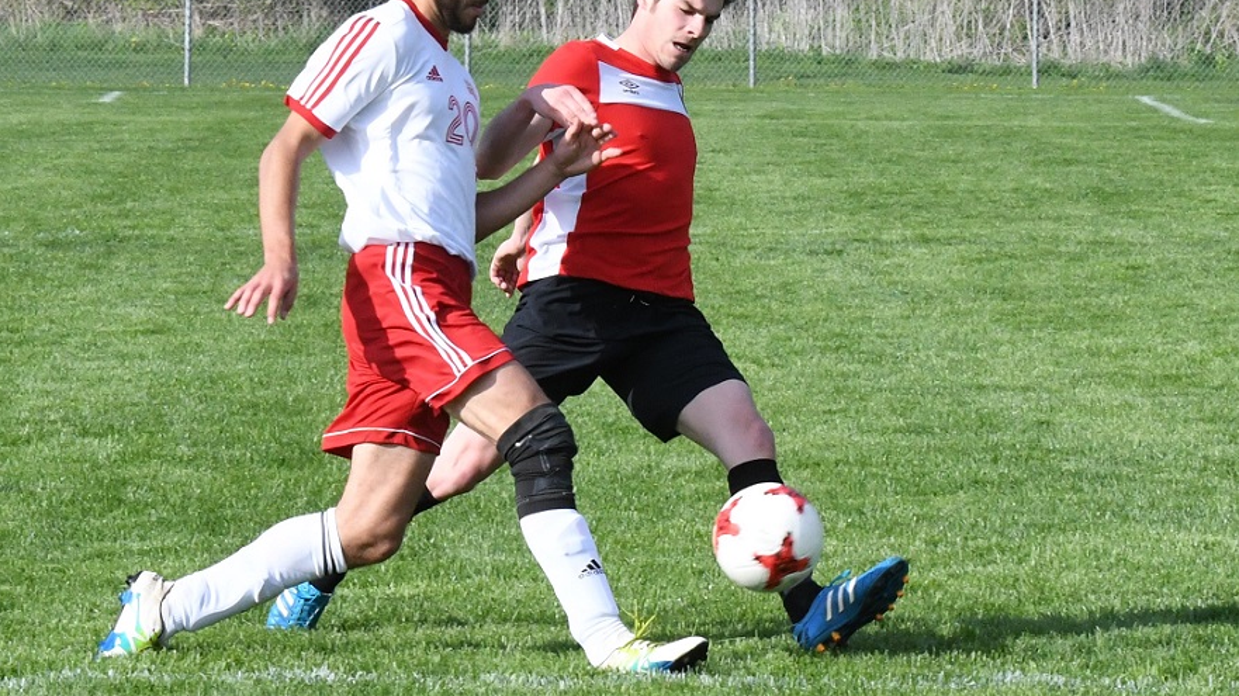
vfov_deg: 8.5
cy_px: 285
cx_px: 619
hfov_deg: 15.1
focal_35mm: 142
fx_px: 4664
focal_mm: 90
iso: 2000
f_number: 16
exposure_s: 1/1000
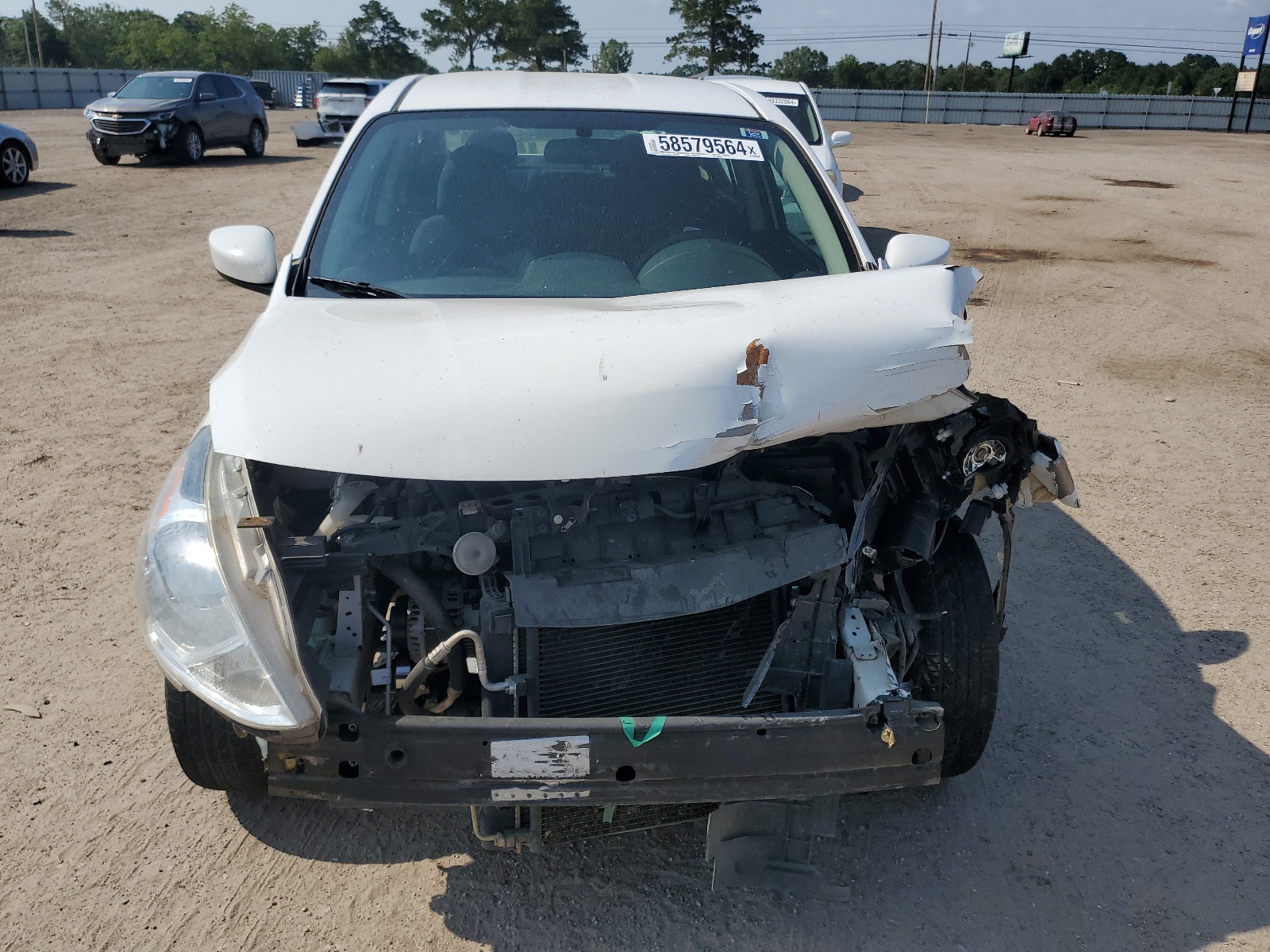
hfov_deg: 67.3
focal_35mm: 26
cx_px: 635
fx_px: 954
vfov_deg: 53.1
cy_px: 476
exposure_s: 1/10000
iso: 50
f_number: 1.5
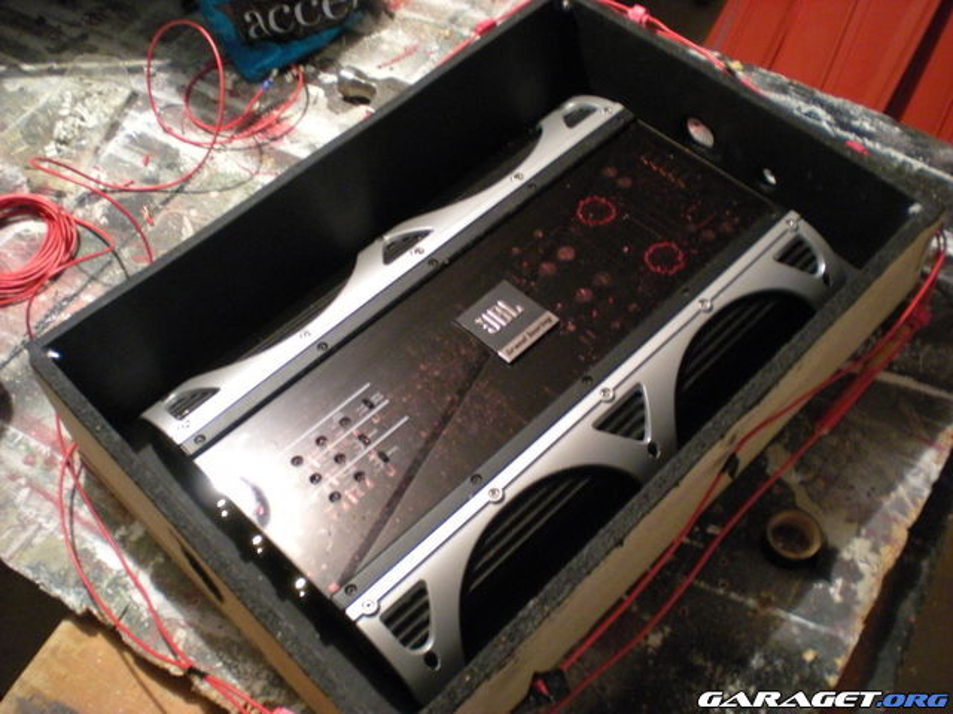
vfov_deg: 37.7
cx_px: 476
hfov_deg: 49.0
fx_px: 1046
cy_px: 357
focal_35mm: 38
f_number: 3.1
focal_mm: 6.3
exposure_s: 1/4.4
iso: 400
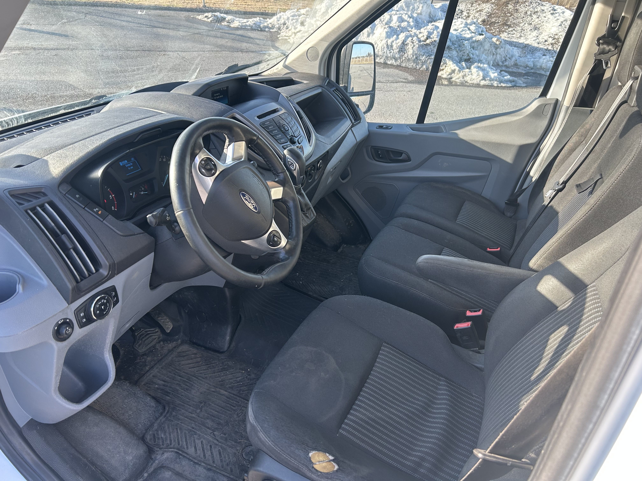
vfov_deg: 53.1
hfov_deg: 67.3
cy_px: 240
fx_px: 482
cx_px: 321
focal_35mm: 26
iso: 50
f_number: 1.5
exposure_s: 1/316
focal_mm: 5.7
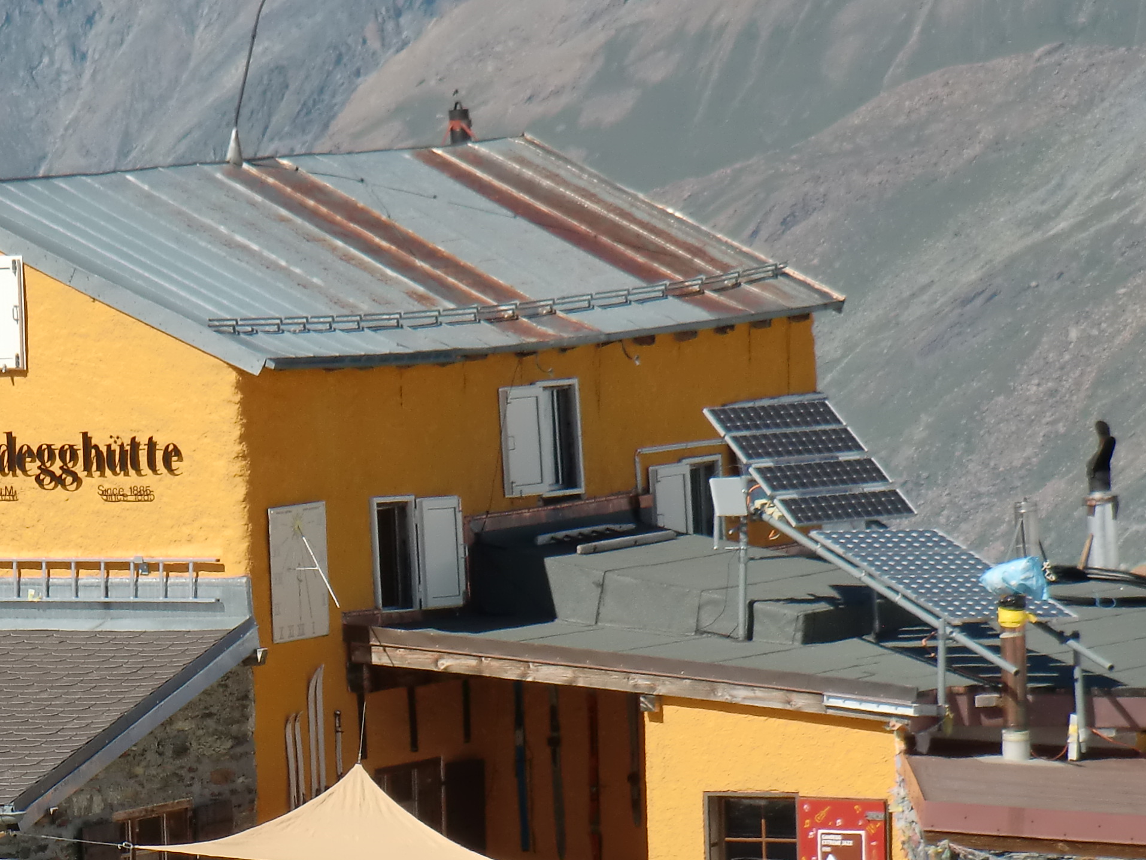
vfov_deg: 4.9
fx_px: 10032
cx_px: 263
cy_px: 750
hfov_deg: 6.5
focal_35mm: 303
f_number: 4.6
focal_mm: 25.9
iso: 64
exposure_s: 1/640
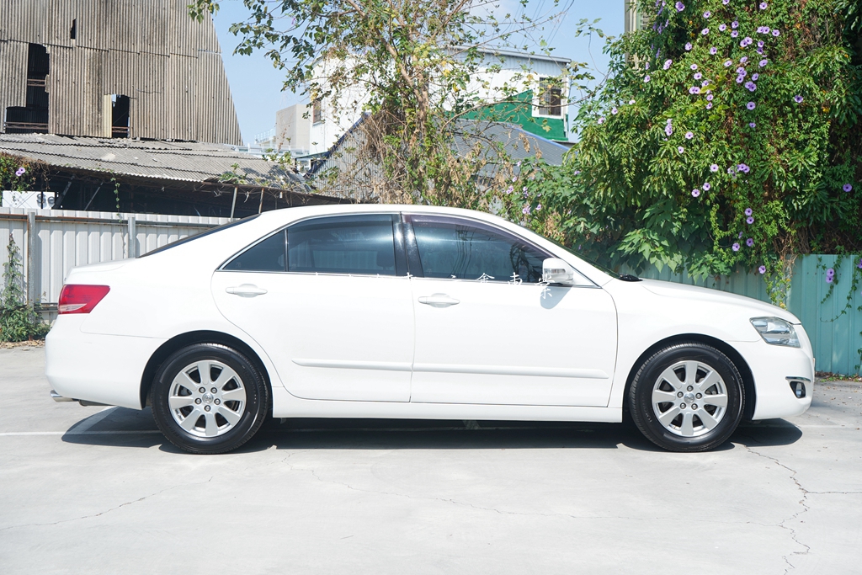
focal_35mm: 41
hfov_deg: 47.4
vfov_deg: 32.6
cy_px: 288
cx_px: 431
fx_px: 982
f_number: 8
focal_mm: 41
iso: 100
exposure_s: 1/250
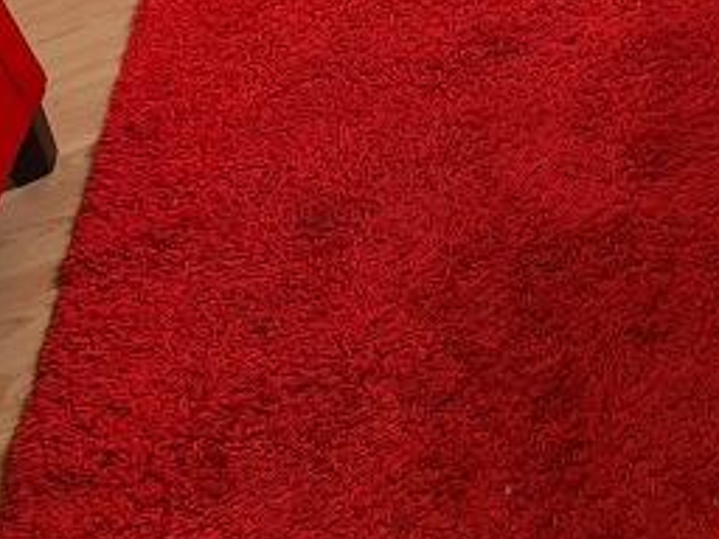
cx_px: 579
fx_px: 1080
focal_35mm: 52
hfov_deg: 35.6
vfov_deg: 22.0
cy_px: -323
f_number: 2.2
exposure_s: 1/100
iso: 80
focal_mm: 2.2
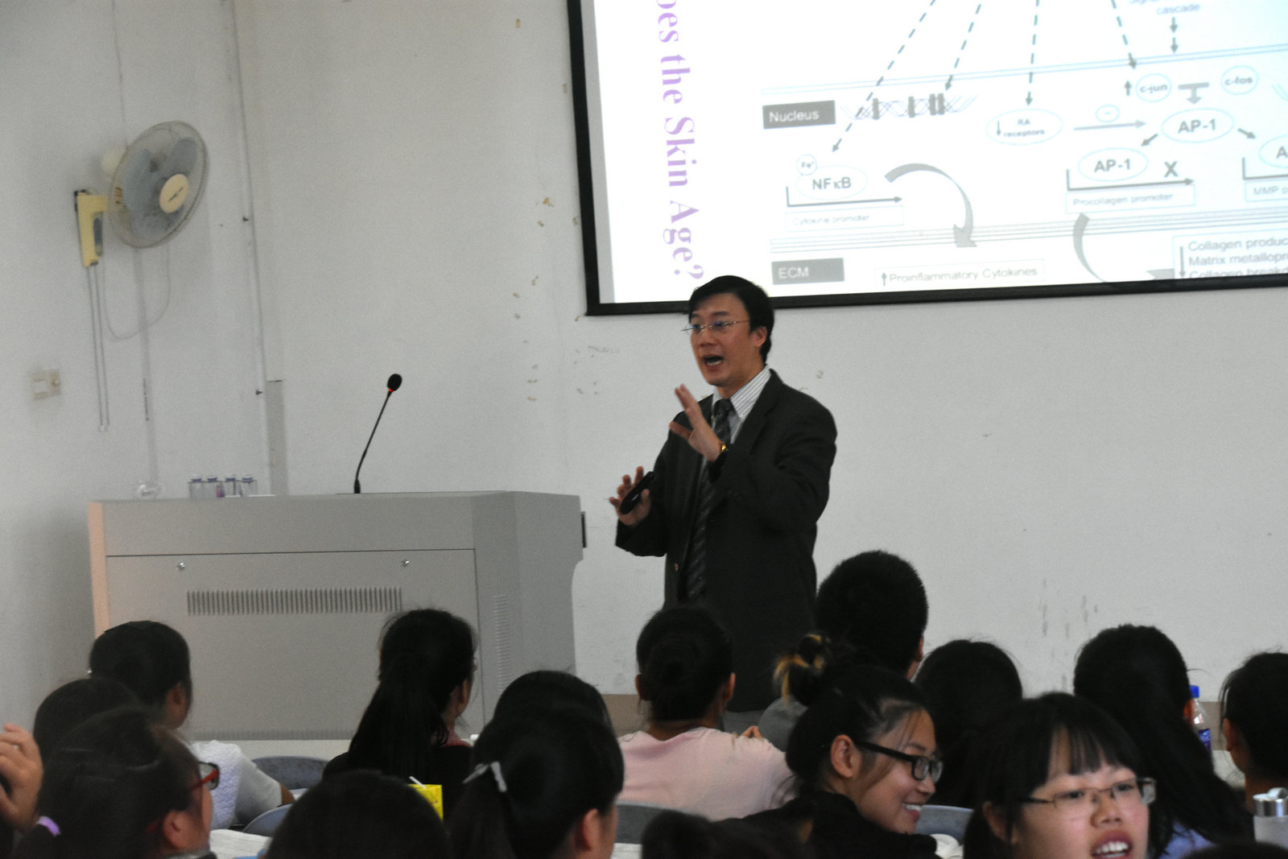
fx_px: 3757
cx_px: 644
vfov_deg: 13.0
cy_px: 430
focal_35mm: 105
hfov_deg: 19.5
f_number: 7.1
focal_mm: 70
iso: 2500
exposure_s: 1/200
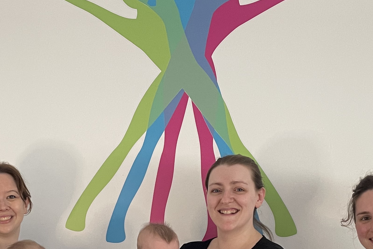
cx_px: 142
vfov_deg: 19.0
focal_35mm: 68
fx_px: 705
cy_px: 289
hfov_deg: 29.5
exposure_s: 1/50
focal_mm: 4.2
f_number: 1.6
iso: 200
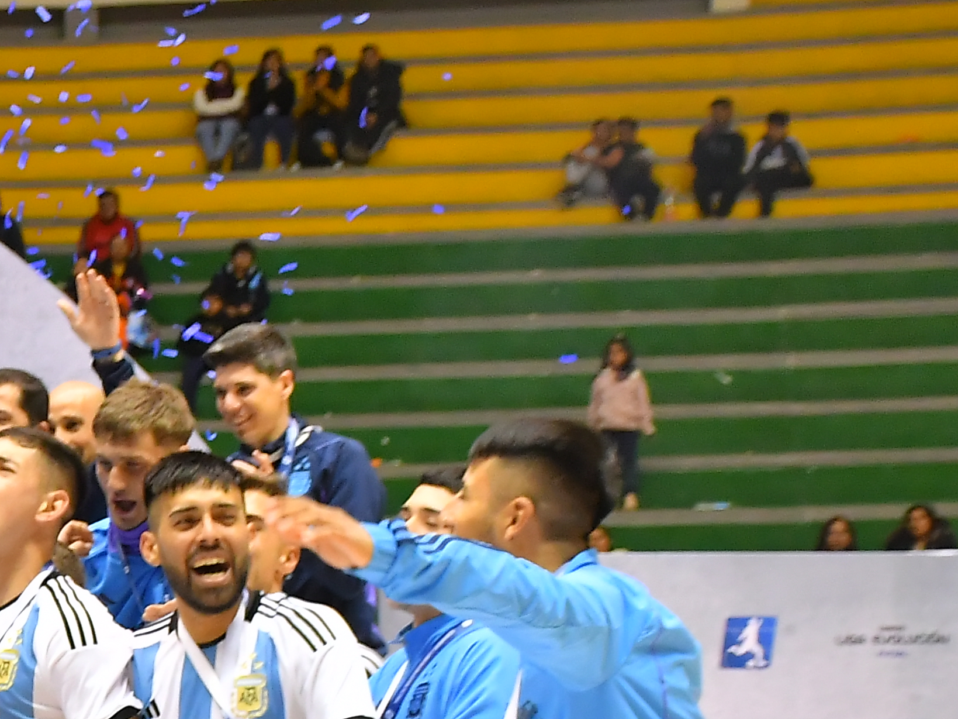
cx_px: -491
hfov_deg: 12.7
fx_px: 4068
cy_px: 736
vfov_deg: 10.0
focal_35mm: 147
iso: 1250
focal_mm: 30
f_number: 4
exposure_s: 1/320
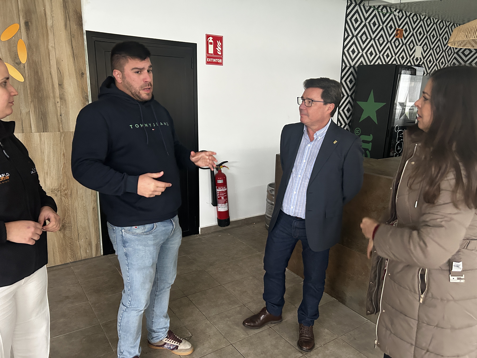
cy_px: 179
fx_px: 358
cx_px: 238
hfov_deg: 67.3
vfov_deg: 53.1
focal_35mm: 26
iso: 500
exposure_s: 1/58
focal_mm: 5.7
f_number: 1.5
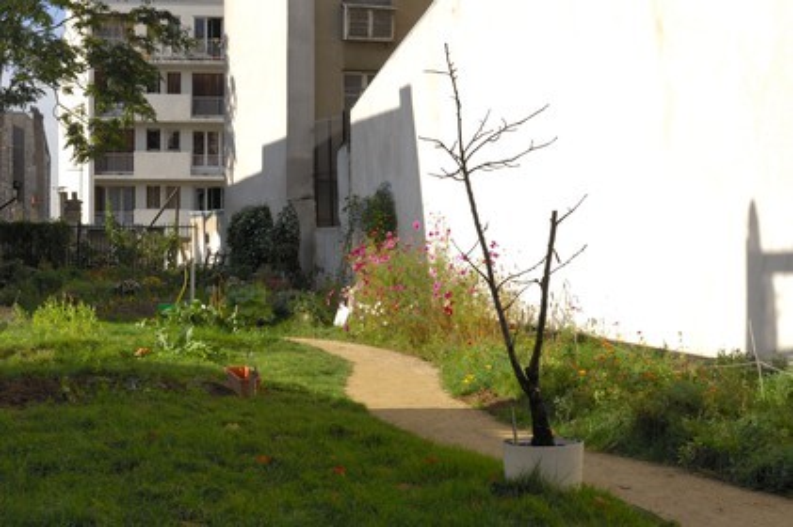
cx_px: 396
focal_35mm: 57
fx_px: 1255
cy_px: 264
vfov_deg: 23.7
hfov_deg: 35.1
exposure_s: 1/125
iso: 160
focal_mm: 38
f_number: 12
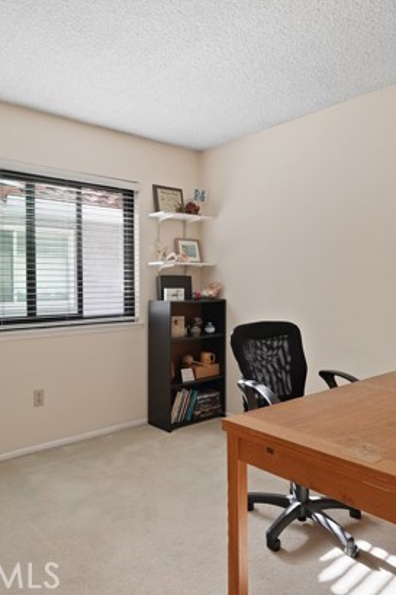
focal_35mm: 25
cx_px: 164
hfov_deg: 51.0
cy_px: 287
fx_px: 413
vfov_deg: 71.5
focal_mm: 16
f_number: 4
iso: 100
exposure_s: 1/15
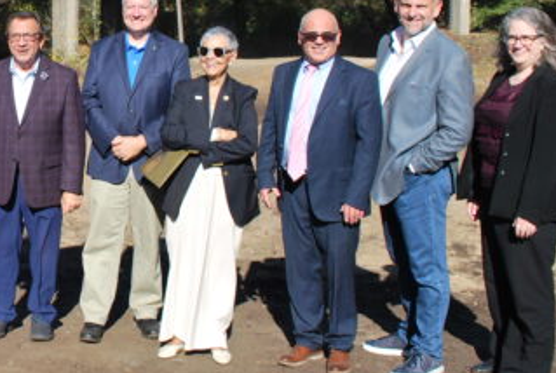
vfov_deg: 20.7
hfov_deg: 28.6
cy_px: 56
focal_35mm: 65
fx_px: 1006
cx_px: -21
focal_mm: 18
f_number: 8
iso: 100
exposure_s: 1/250
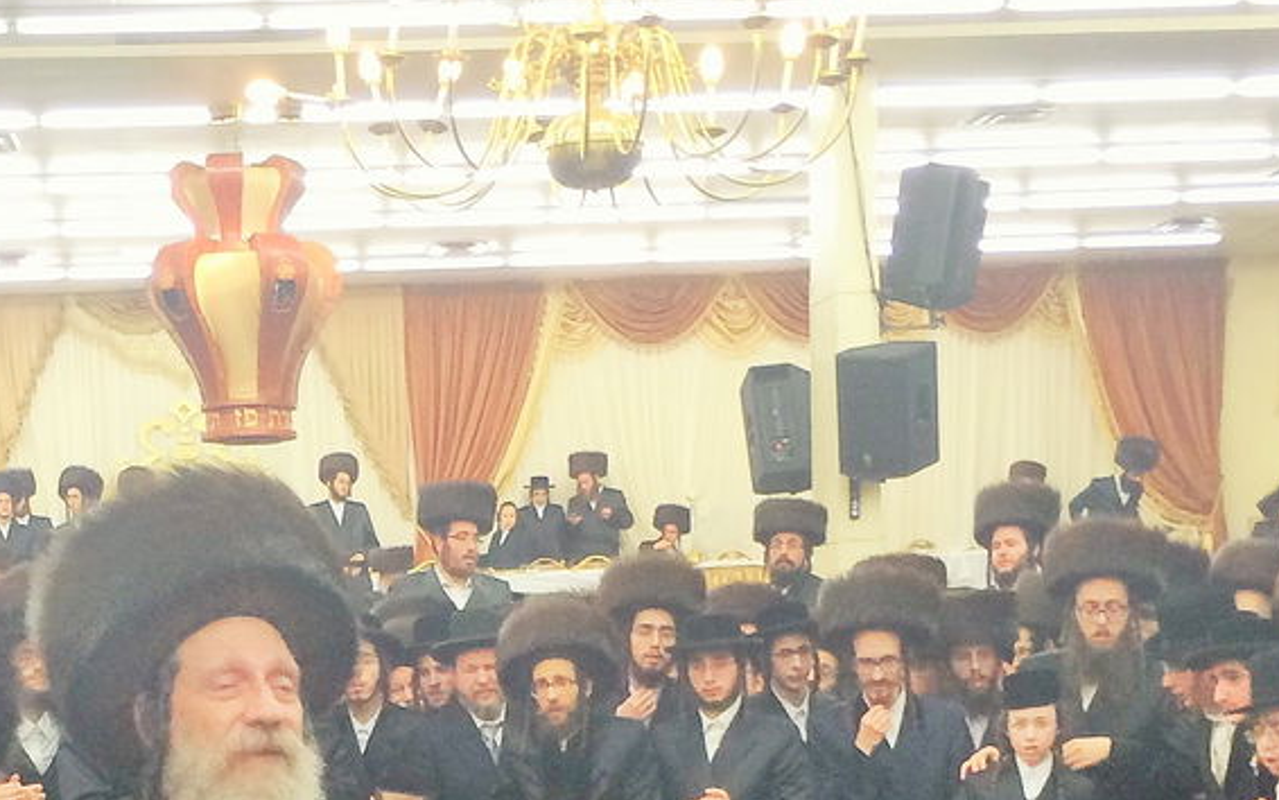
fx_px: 2650
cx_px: 359
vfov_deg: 16.2
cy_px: 1067
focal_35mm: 76
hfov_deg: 26.9
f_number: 2.2
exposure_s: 1/30
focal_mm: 4.15
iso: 40
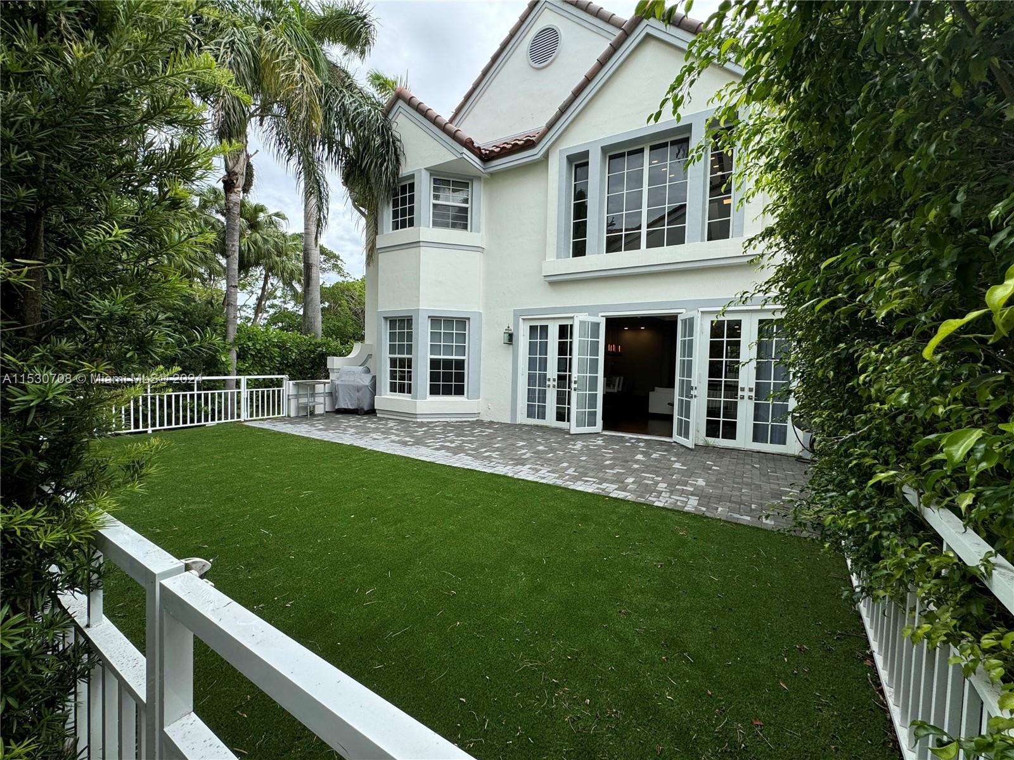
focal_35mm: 14
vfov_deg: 85.7
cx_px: 507
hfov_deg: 102.1
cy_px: 380
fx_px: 410
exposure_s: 1/657
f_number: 2.2
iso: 50
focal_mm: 2.22
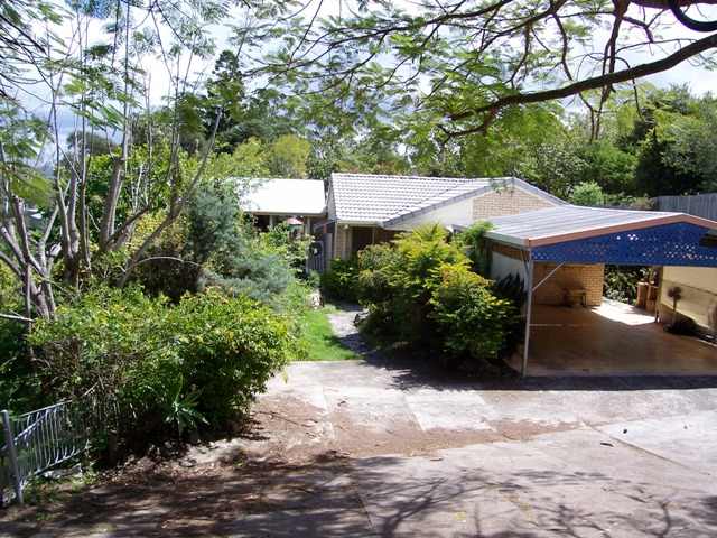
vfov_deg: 41.8
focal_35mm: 34
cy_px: 269
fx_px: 704
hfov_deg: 54.0
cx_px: 358
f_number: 5.6
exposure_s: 1/250
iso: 80
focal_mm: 5.6
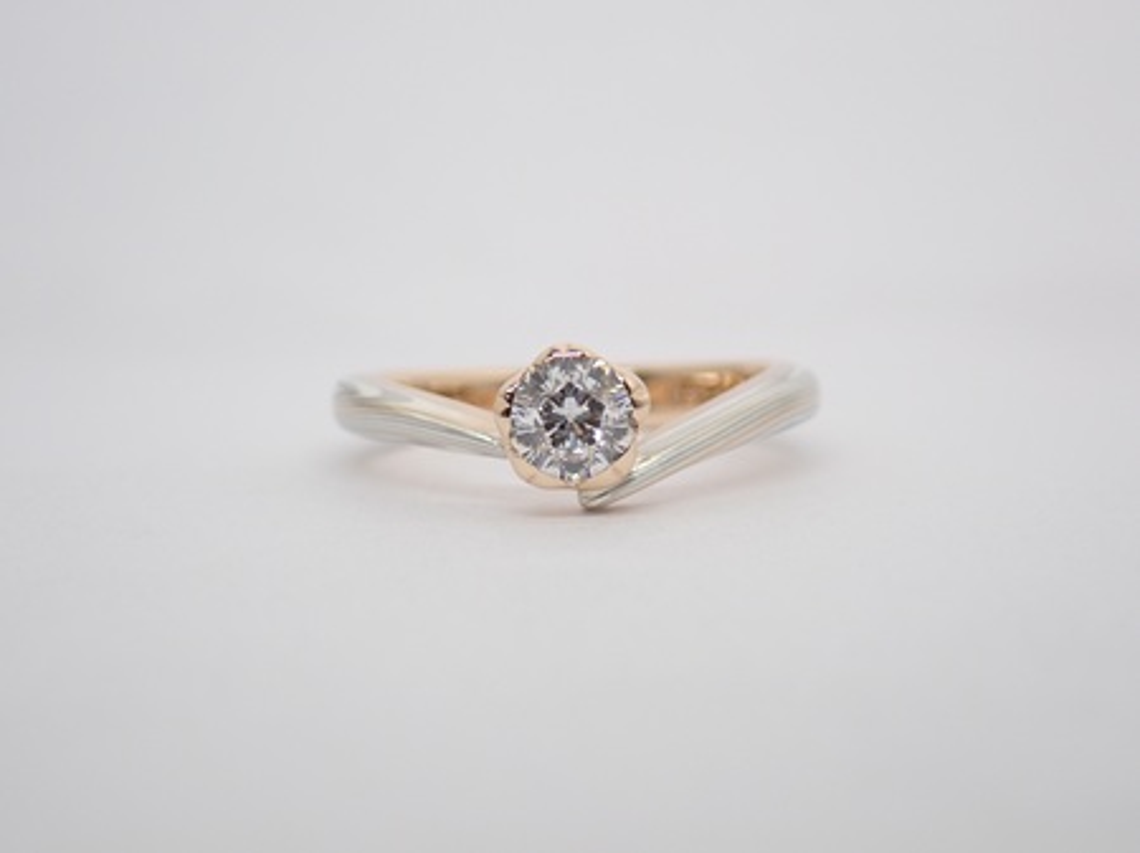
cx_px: 570
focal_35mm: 82
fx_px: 2699
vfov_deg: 18.0
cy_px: 426
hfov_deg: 23.8
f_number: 4.3
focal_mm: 14.62
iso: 200
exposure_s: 1/125
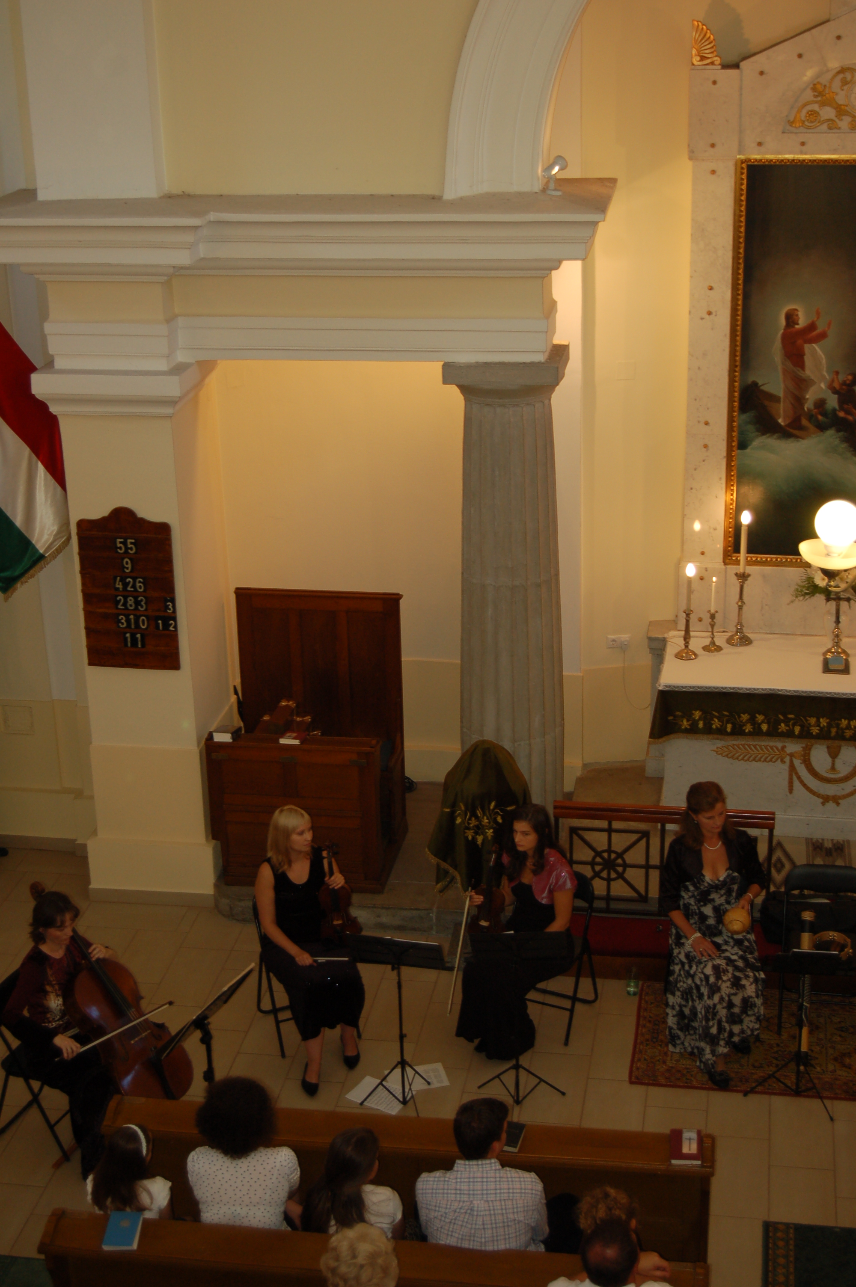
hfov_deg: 25.7
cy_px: 644
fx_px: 1876
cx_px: 428
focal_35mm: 52
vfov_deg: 37.9
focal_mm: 35
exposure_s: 1/60
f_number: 4.8
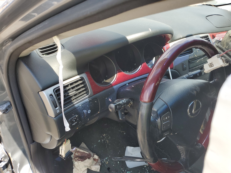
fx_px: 174
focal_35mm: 26
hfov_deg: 67.3
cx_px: 116
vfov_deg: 53.1
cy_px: 86
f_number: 1.5
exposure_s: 1/435
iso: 50
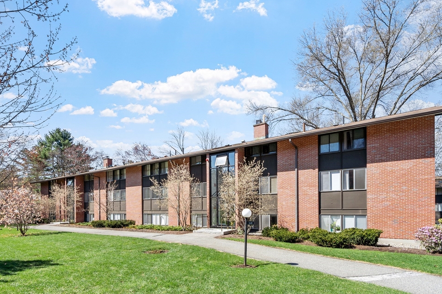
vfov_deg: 73.7
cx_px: 222
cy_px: 155
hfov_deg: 96.7
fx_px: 196
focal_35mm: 16
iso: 100
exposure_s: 1/160
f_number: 8
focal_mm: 10
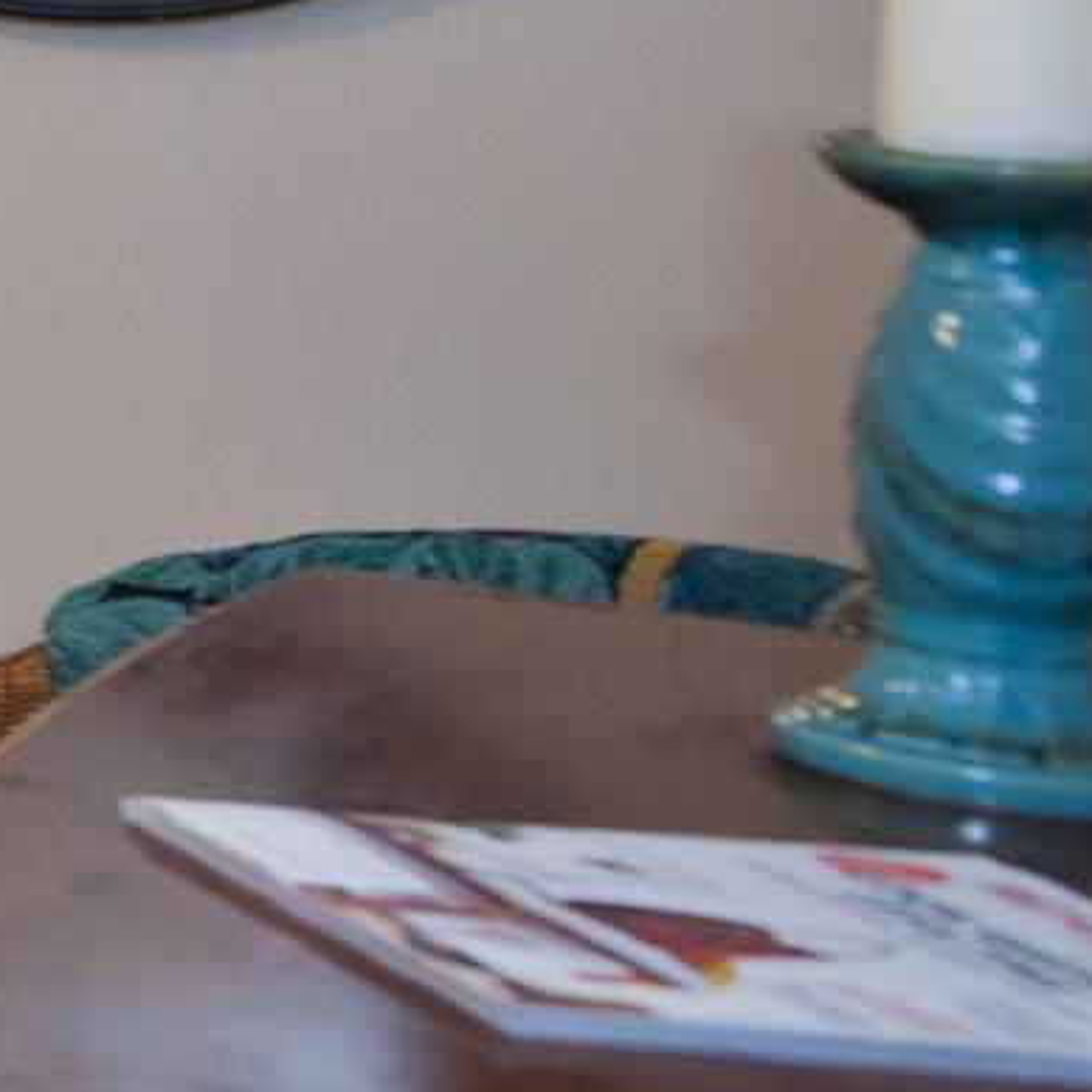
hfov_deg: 9.2
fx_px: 3284
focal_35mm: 92
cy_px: -146
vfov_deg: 18.1
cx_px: -2865
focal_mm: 14
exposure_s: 1/100
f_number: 3.5
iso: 800
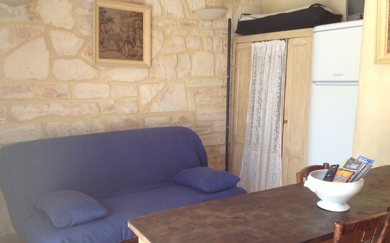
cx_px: 192
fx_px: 404
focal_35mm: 38
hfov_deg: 51.5
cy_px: 147
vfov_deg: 33.5
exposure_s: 1/60
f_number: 2.4
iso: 64
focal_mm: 4.28
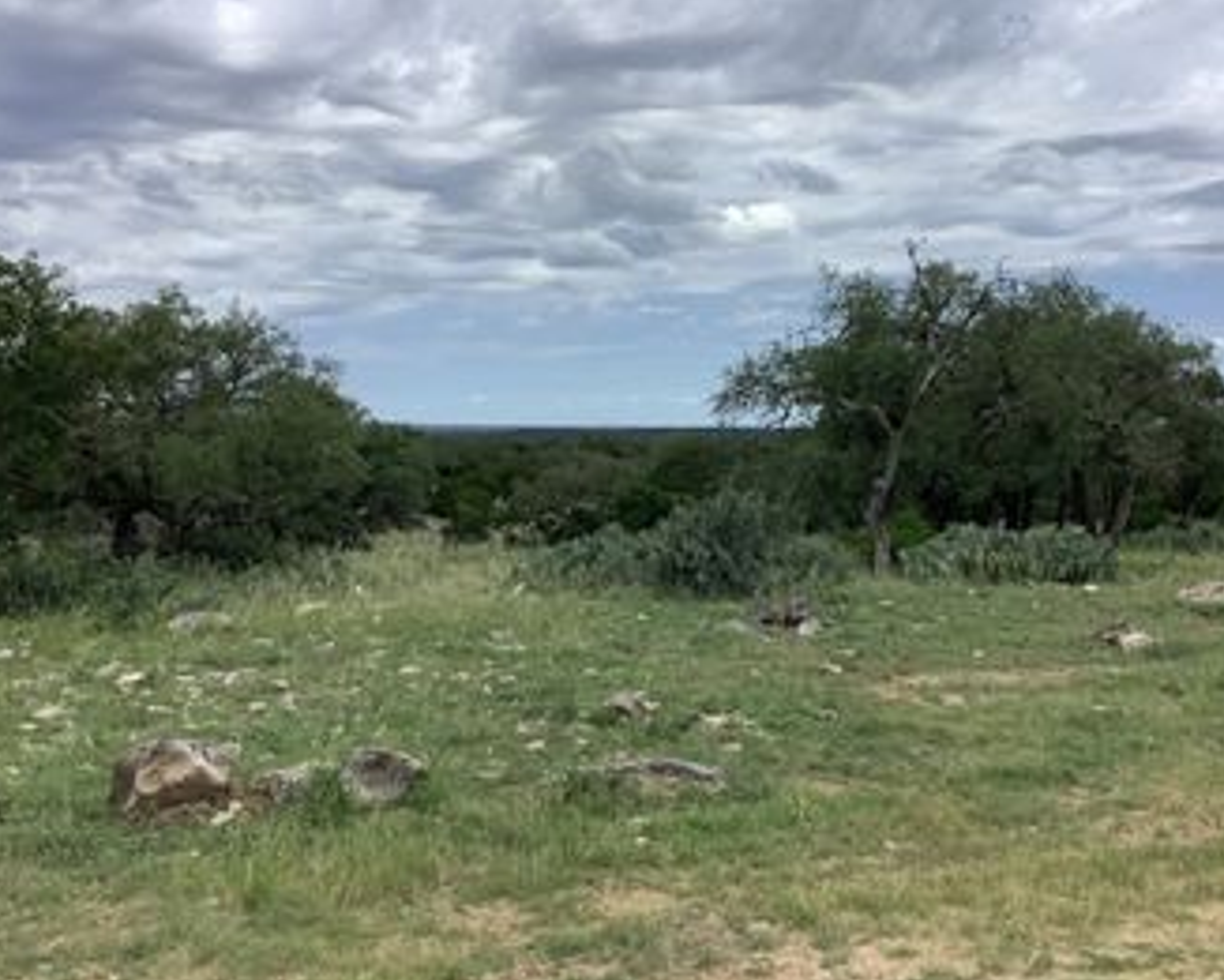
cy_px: 411
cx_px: 727
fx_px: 1449
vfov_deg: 37.3
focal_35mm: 40
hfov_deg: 45.6
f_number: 2.4
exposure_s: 1/2203
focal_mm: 3.3
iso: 25
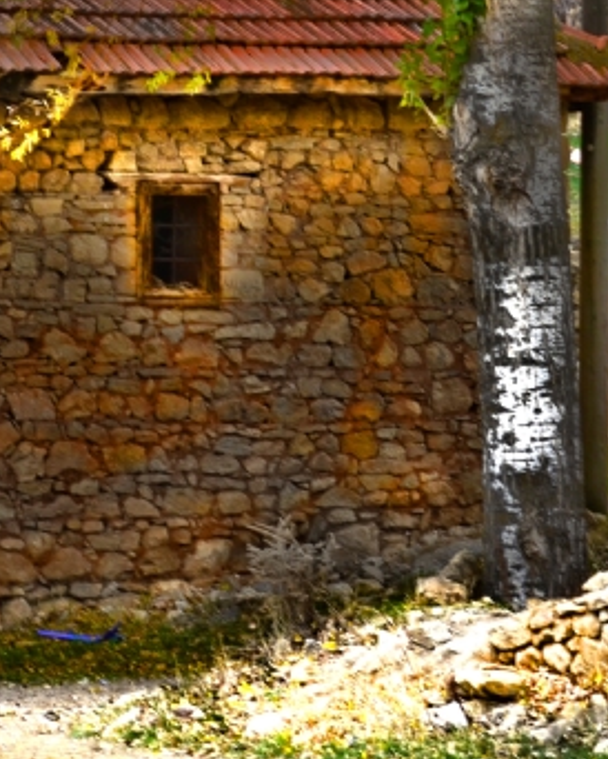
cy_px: 88
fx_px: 5865
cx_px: -104
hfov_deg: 5.9
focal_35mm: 261
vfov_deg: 7.4
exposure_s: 1/20
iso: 100
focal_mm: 62
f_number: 13
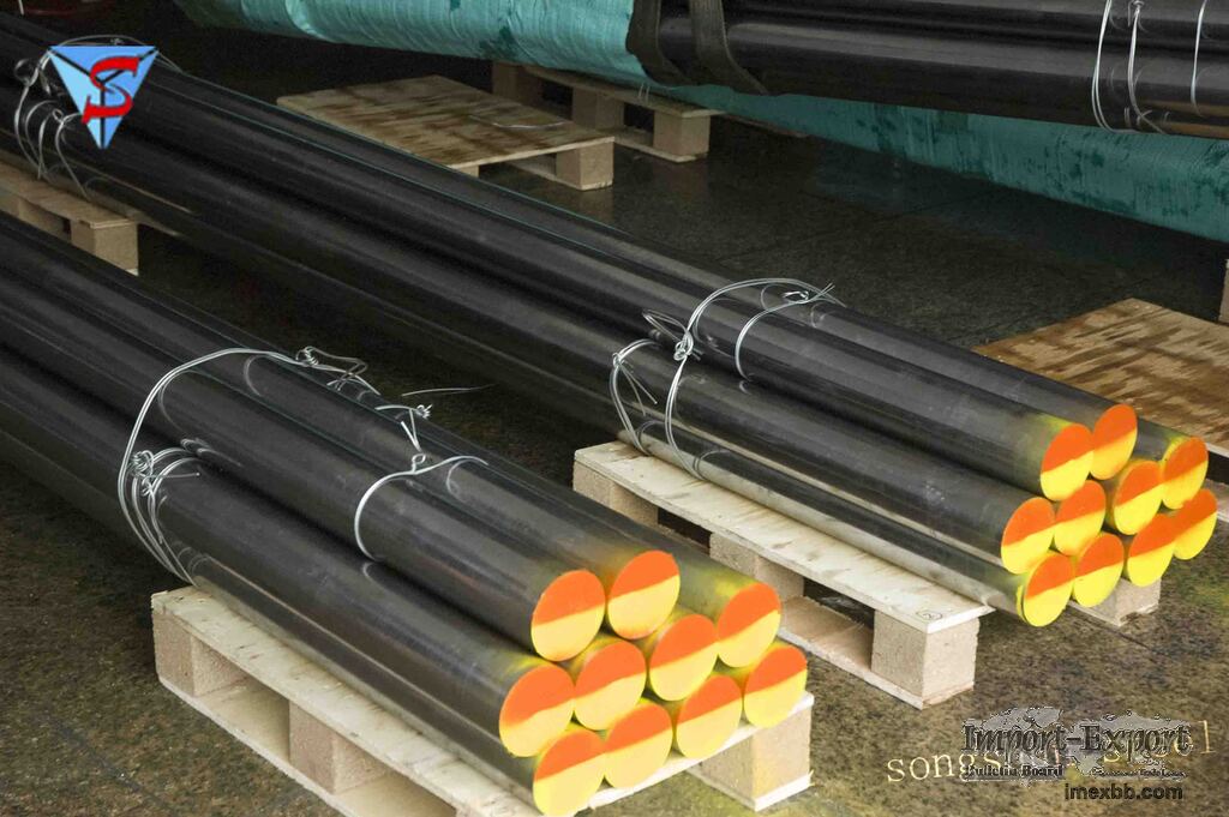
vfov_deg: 19.7
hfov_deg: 29.3
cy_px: 408
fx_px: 2354
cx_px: 614
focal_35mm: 69
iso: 1600
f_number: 4.5
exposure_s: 1/60
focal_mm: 46
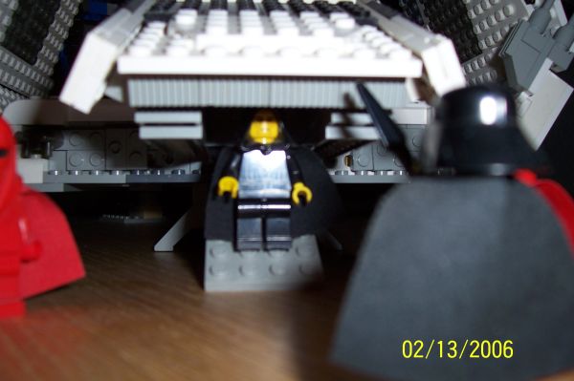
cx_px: 287
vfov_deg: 38.8
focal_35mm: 34
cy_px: 190
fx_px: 542
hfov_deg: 55.8
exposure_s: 1/60
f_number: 2.7
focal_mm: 5.6
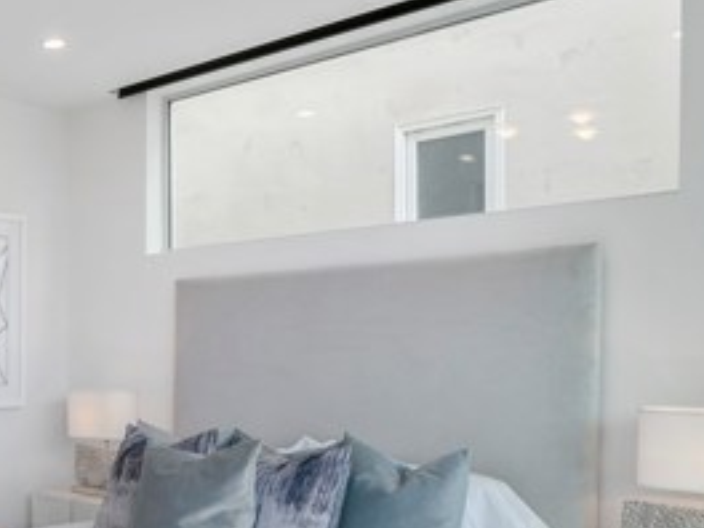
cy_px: 348
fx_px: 854
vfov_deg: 34.1
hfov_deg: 38.5
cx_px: -35
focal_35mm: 42
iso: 125
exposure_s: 1/125
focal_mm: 18
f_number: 8
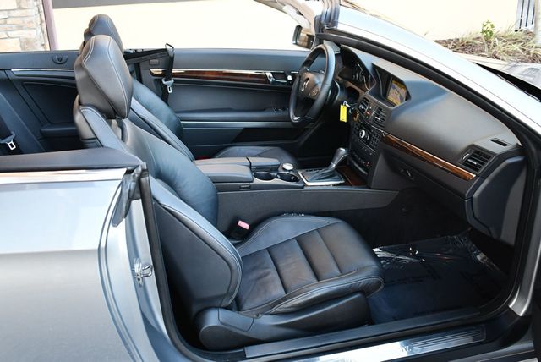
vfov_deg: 36.9
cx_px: 270
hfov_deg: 53.1
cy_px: 181
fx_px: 541
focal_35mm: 36
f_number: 3.5
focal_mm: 18
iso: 800
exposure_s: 1/200
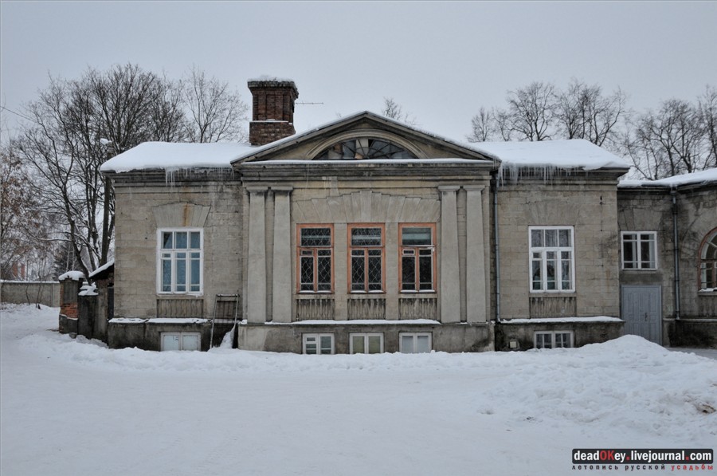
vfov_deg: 36.8
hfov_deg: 53.2
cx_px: 358
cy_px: 238
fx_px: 716
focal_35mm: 36
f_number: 9
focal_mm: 24
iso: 320
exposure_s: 1/200
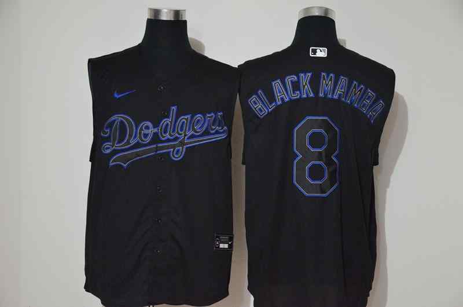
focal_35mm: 75
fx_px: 963
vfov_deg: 18.1
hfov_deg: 27.0
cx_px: 232
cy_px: 154
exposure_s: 1/15
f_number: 4.8
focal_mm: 50
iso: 4000
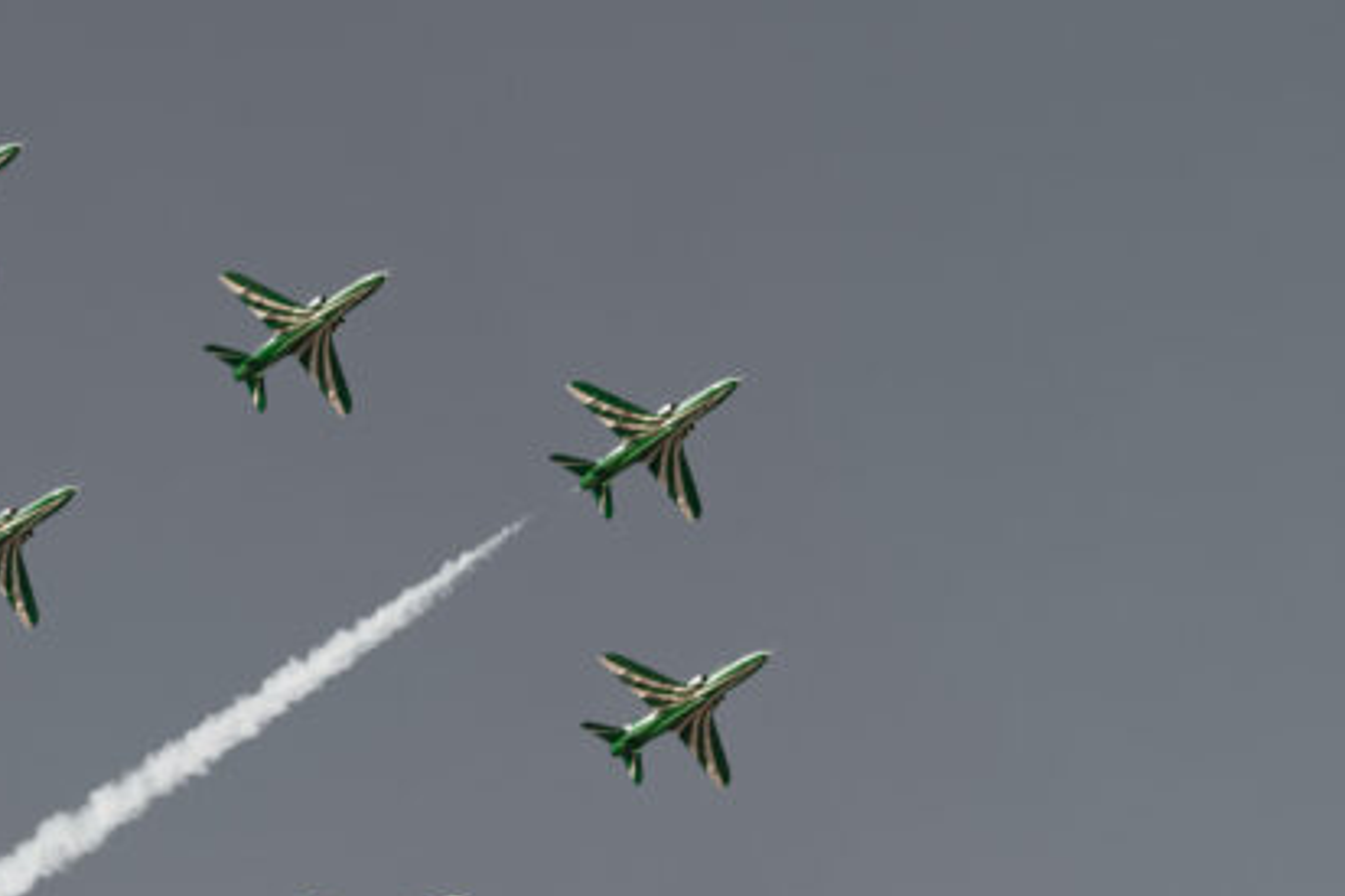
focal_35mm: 178
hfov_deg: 11.5
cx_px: 521
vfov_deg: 7.7
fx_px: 6647
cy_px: 679
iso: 200
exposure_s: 1/1600
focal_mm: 70
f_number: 5.6
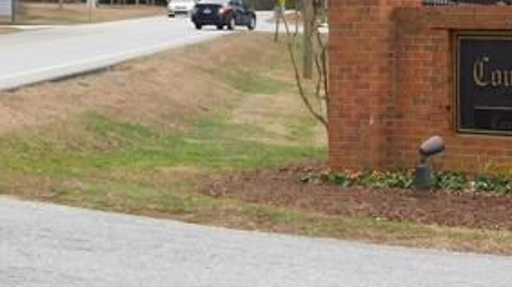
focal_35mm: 146
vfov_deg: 8.3
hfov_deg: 14.7
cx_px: 387
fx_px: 1980
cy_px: 124
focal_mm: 10.4
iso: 125
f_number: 4
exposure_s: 1/200
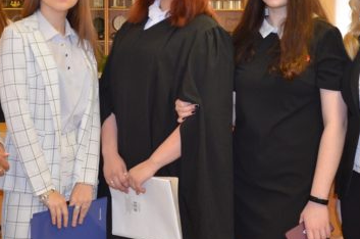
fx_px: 739
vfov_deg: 18.1
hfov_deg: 27.4
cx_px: 192
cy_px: 29
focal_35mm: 74
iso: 1000
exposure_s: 1/60
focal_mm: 25
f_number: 4
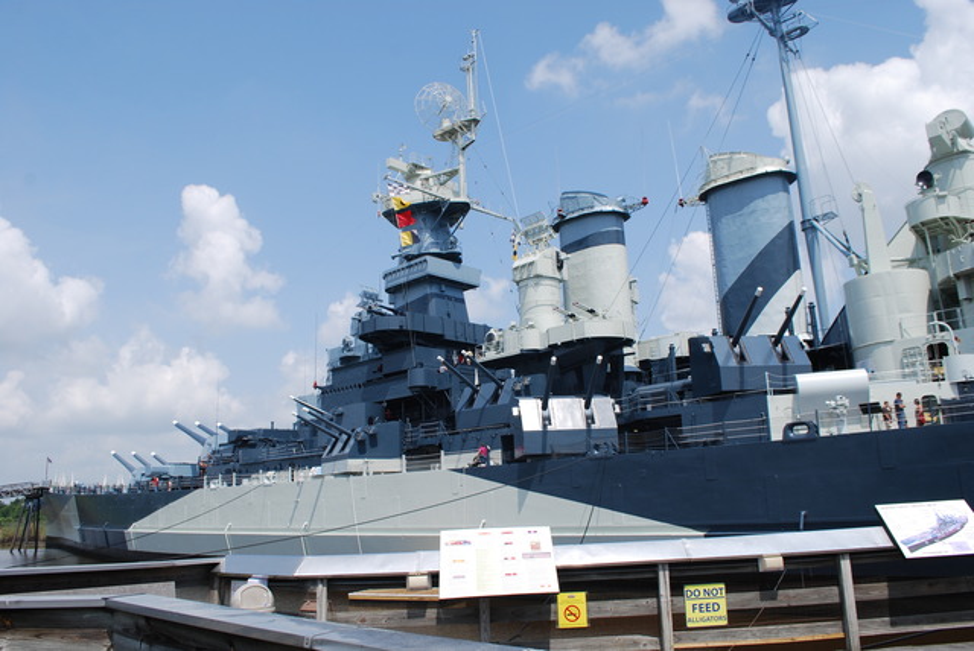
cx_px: 487
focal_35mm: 27
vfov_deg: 48.0
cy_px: 326
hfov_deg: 67.3
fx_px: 731
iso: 100
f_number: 8
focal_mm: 18
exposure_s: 1/250
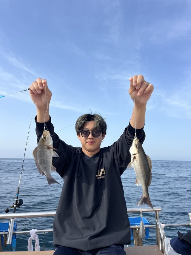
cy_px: 128
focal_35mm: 26
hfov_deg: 53.0
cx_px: 96
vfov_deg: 67.3
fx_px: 191
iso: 50
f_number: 1.5
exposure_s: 1/3257
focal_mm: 5.7
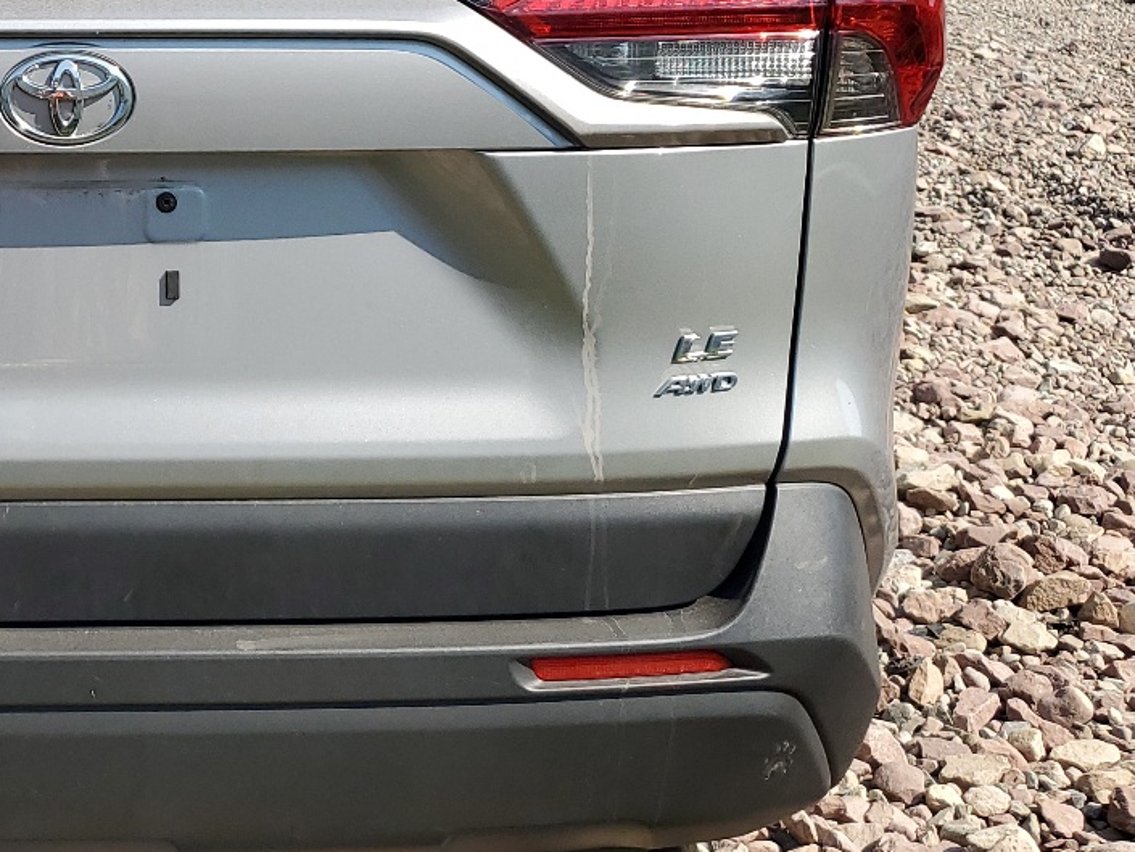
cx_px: 24
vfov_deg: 24.5
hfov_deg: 30.6
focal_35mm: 59
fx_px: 1935
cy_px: 211
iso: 50
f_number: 1.5
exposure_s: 1/2500
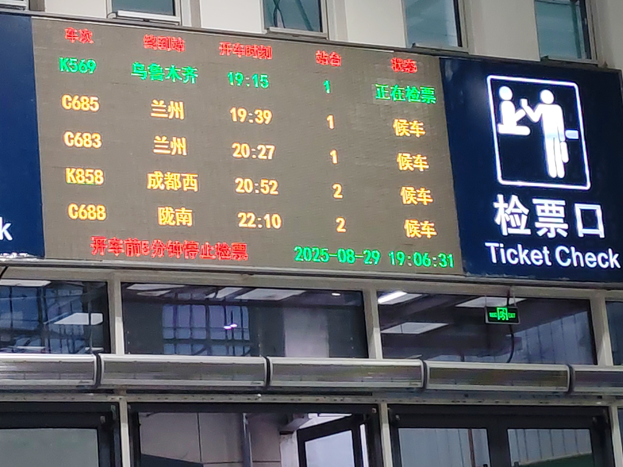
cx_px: 136
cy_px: 94
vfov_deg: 13.9
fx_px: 1908
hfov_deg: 18.4
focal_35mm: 106
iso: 160
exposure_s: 1/100
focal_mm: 5.52
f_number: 1.95
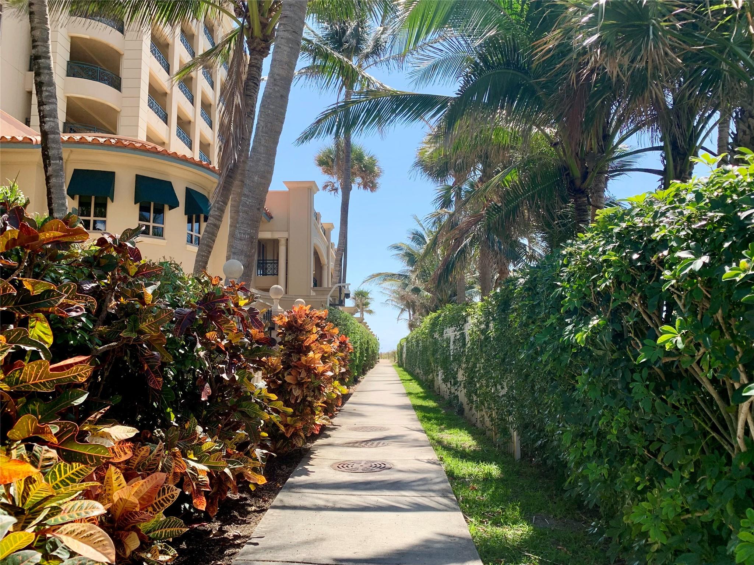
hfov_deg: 67.3
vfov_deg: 53.1
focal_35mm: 26
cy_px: 282
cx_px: 377
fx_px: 566
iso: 25
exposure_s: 1/1176
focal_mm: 4.25
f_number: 1.8
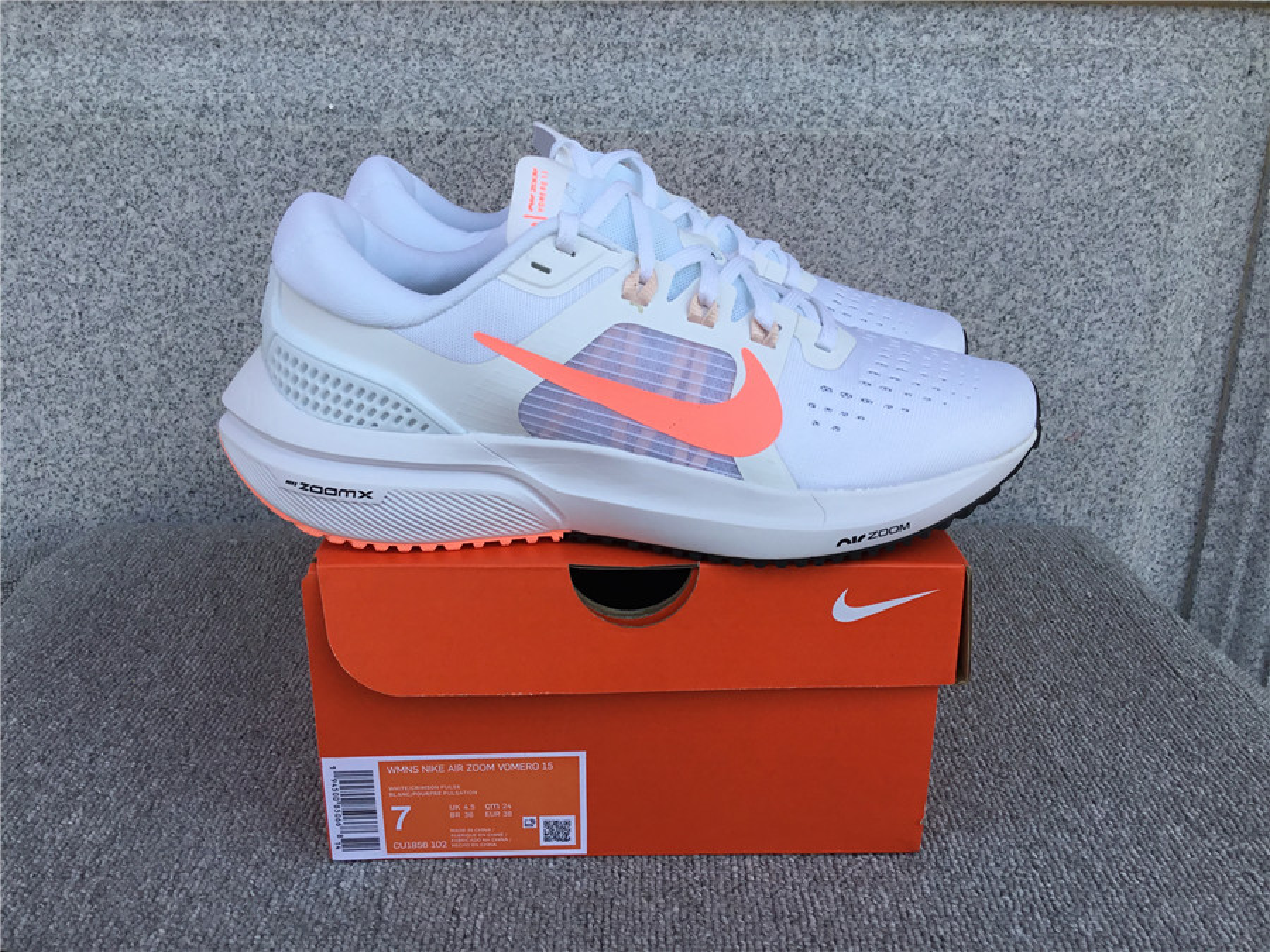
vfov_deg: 45.4
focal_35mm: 31
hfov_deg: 58.4
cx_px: 635
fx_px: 1137
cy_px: 476
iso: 25
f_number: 2.4
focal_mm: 3.3
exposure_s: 1/547
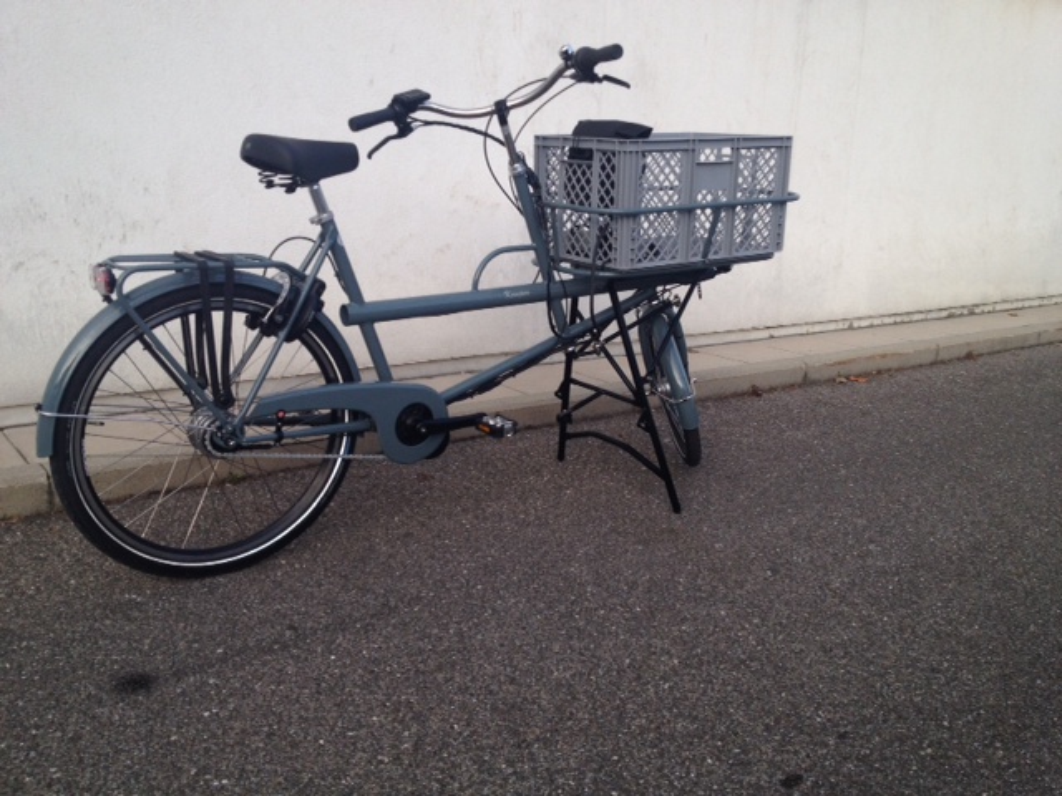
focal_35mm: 35
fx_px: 1074
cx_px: 531
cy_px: 398
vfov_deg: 40.7
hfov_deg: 52.6
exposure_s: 1/354
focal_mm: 4.28
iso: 50
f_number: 2.4
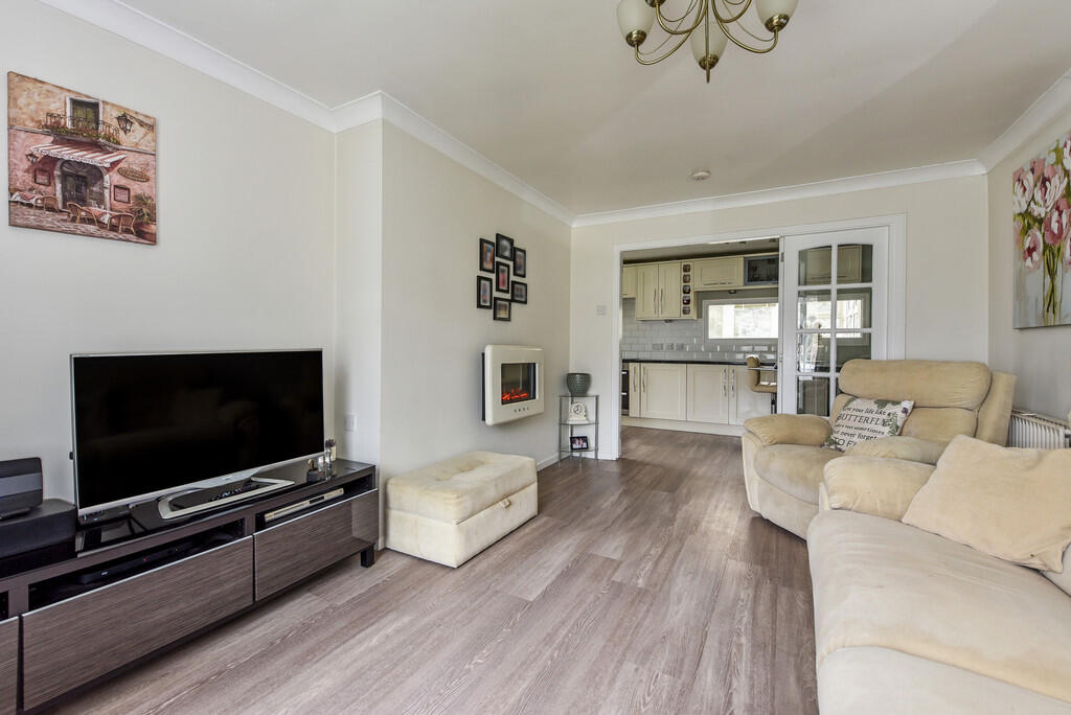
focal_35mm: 15
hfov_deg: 100.4
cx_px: 536
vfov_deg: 77.4
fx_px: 446
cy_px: 358
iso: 400
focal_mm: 15
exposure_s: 1/25
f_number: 7.1
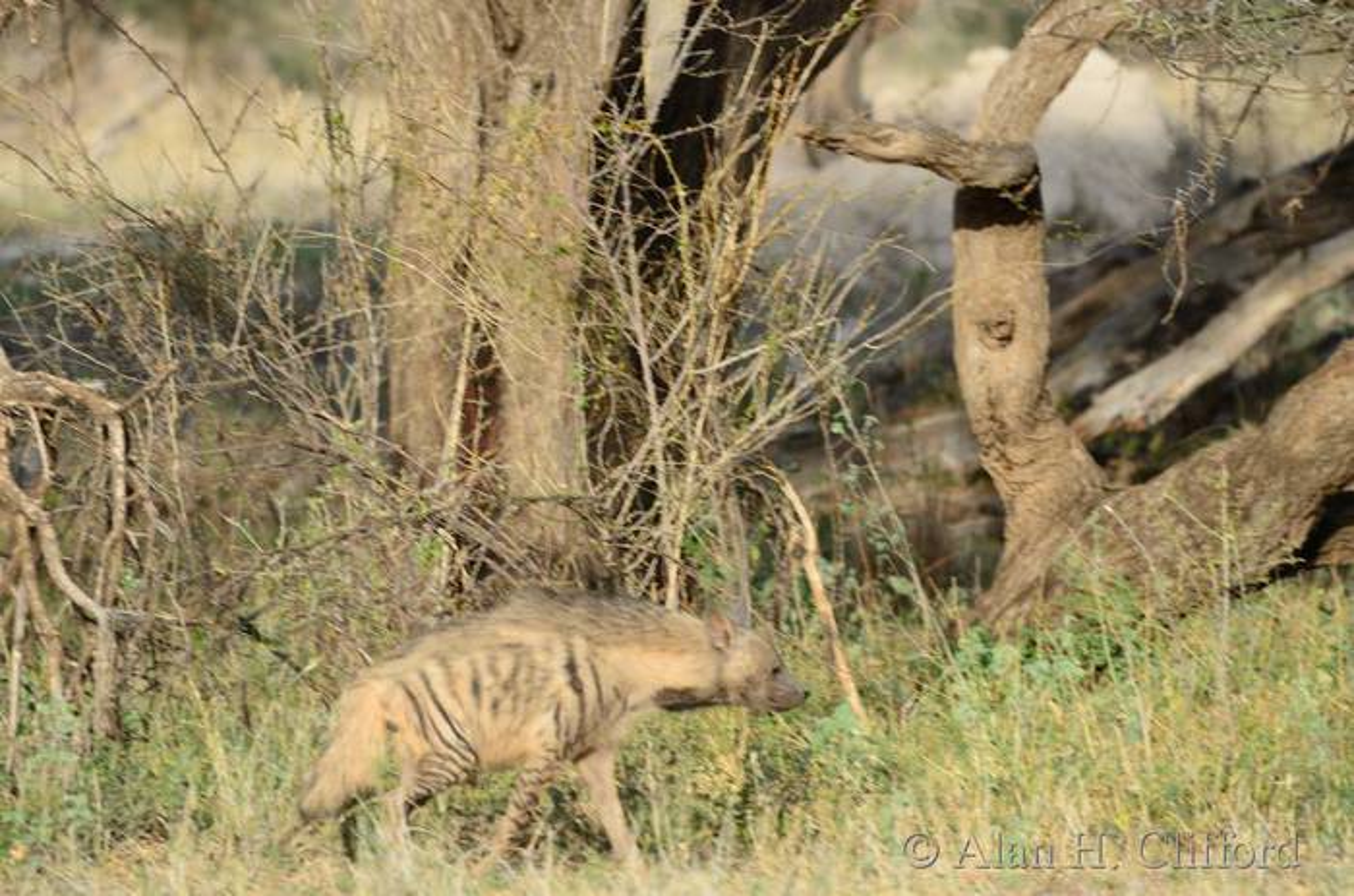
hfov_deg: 3.4
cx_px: 677
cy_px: 448
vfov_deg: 2.3
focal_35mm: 600
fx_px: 22510
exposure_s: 1/400
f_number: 6.3
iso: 200
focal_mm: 400
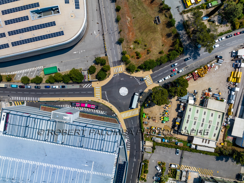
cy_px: 92
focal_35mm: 24
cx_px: 122
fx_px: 169
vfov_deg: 56.8
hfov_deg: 71.6
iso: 100
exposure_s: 1/200
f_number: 11
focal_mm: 12.3
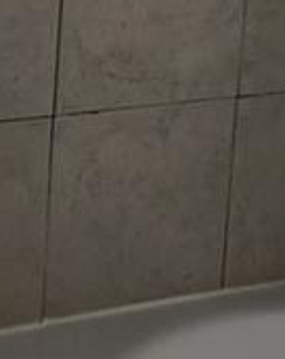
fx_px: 1672
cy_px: -139
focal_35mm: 158
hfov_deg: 9.3
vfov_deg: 11.8
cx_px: -216
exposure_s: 1/180
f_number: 1.8
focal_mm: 6.4
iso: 64
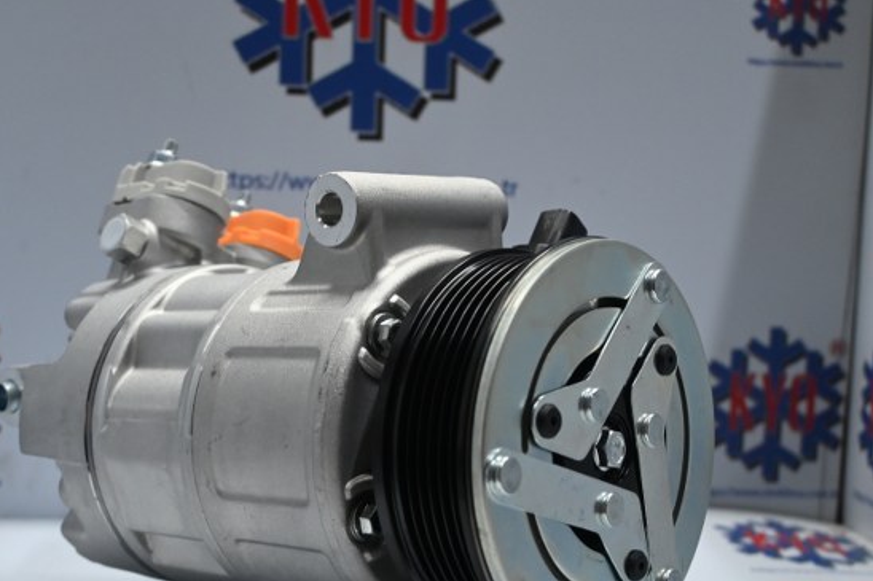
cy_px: 396
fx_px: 1327
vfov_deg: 24.6
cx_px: 395
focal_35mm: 55
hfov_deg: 36.4
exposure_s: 1/125
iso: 1000
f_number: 4.2
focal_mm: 25
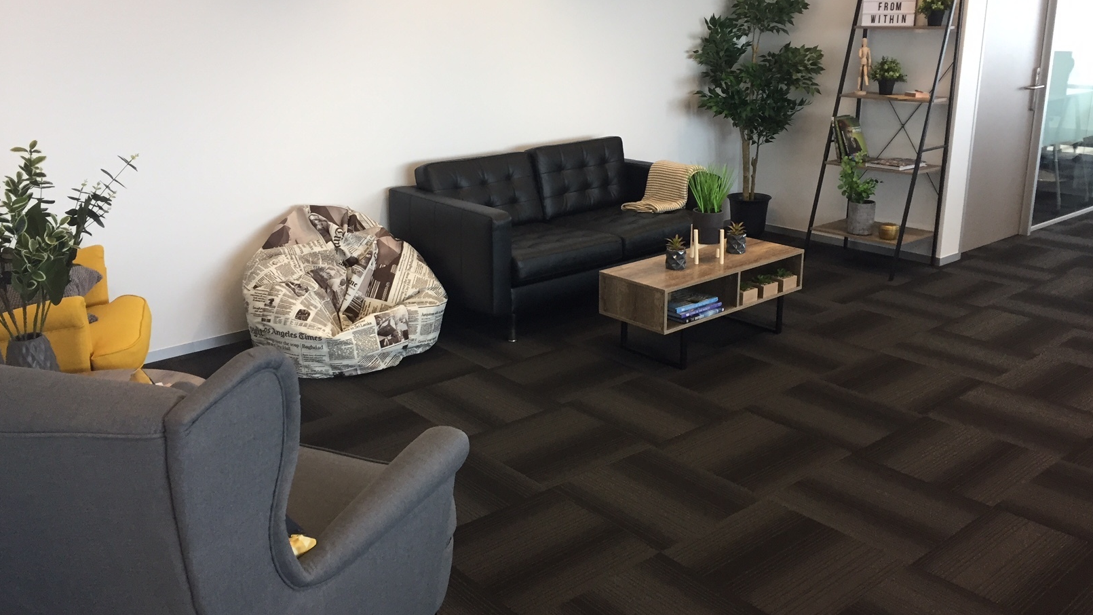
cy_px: 272
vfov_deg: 36.6
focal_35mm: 32
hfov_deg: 61.0
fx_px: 927
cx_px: 551
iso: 64
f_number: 2.2
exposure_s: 1/33
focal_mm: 4.15
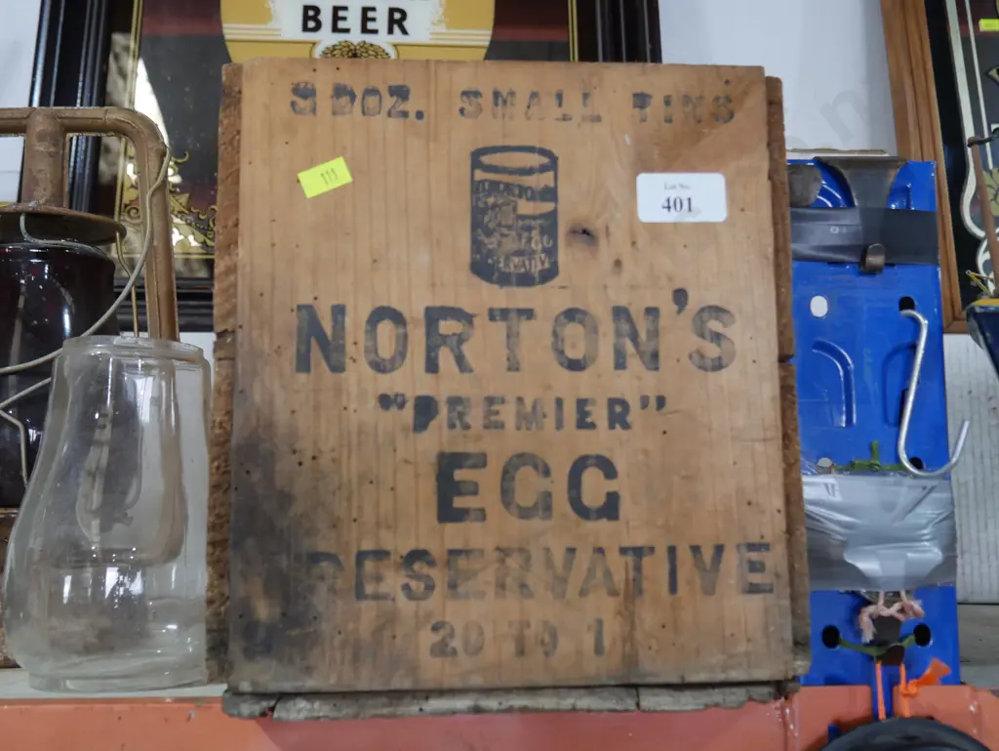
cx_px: 500
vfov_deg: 39.7
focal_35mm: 36
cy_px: 376
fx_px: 1039
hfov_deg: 51.3
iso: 800
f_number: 4
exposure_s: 1/60
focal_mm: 18
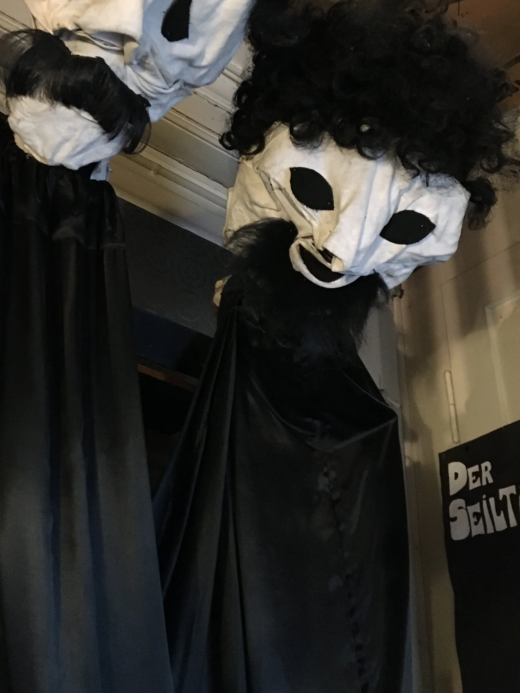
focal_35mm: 40
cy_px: 229
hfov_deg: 35.9
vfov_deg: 46.0
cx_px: 244
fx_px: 801
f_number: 2.2
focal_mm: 4.15
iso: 640
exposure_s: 1/17
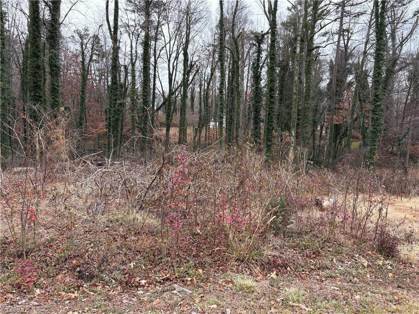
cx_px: 210
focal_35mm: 26
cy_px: 157
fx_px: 315
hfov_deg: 67.3
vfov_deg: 53.1
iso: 64
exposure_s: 1/237
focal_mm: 5.96
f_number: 1.6
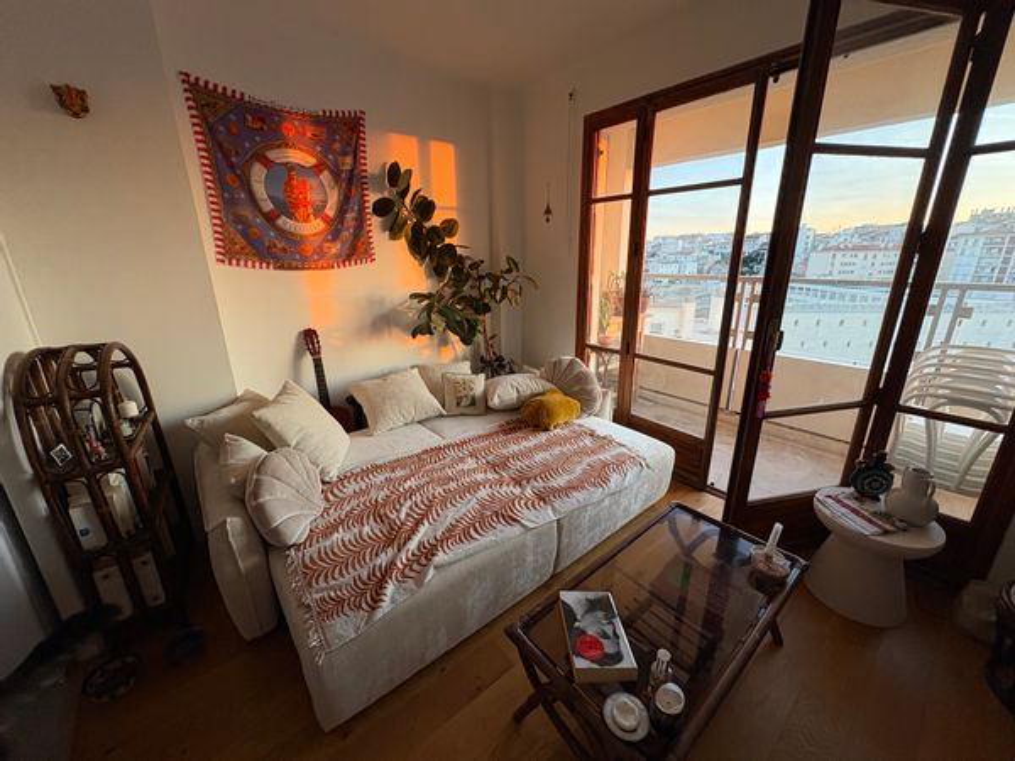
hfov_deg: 102.1
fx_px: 411
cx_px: 508
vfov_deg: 85.7
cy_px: 380
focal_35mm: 14
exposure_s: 1/60
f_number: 2.2
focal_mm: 2.22
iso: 250
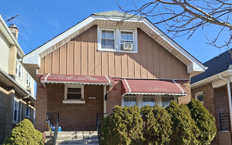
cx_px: 111
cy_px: 101
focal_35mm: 32
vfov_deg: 38.8
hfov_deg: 59.6
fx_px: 202
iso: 50
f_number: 1.8
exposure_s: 1/1631
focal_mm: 5.54
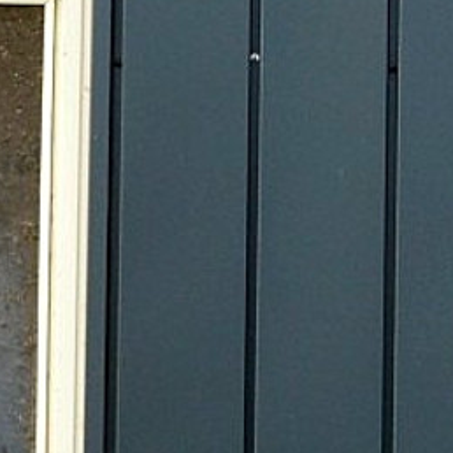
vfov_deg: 7.0
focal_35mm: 237
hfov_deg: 7.3
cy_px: 1092
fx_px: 3511
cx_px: 567
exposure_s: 1/160
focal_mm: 25
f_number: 9
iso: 400
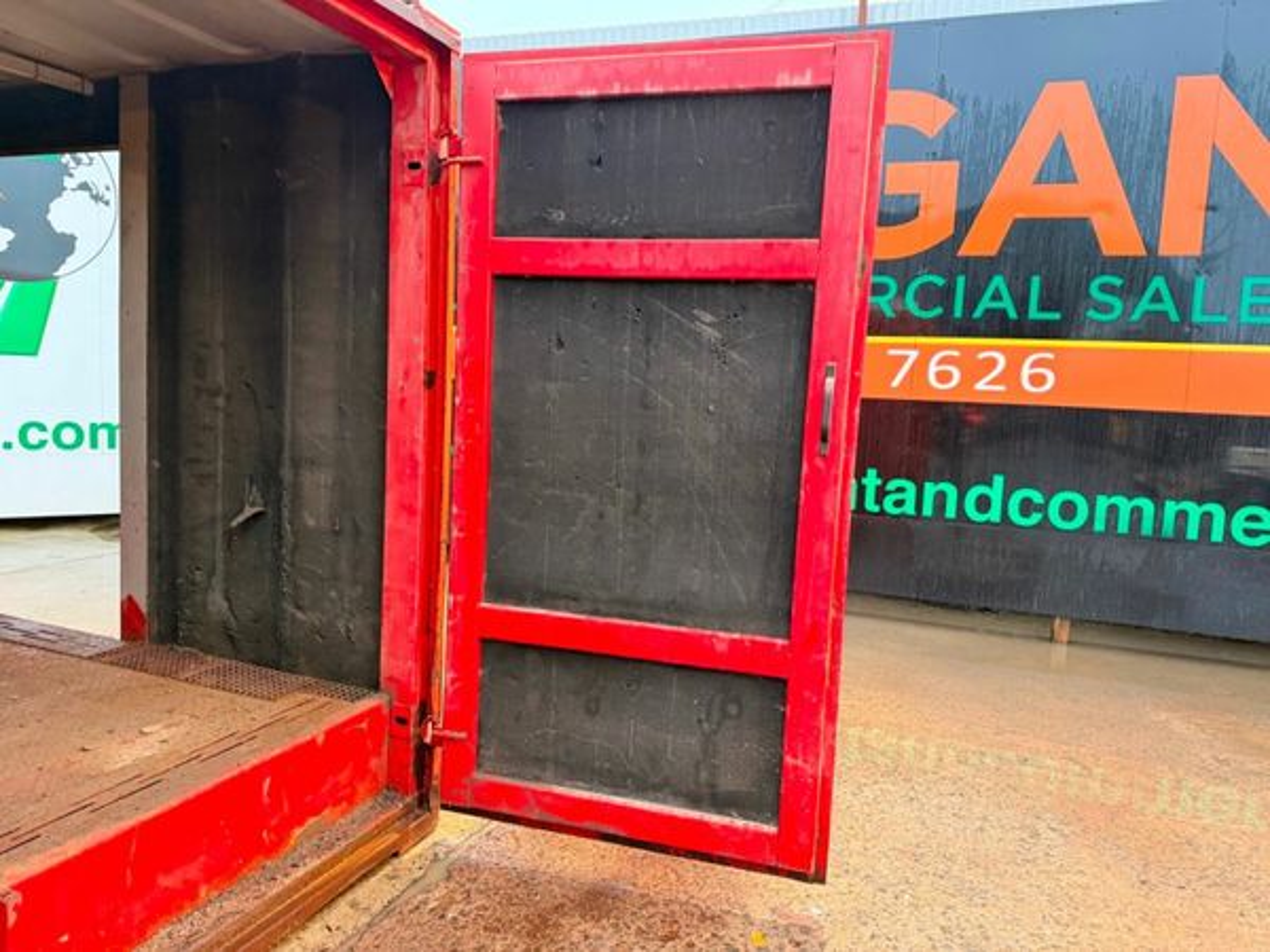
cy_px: 476
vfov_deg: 56.8
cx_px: 635
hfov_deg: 71.6
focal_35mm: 24
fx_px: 881
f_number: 1.78
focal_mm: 6.76
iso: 500
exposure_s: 1/60
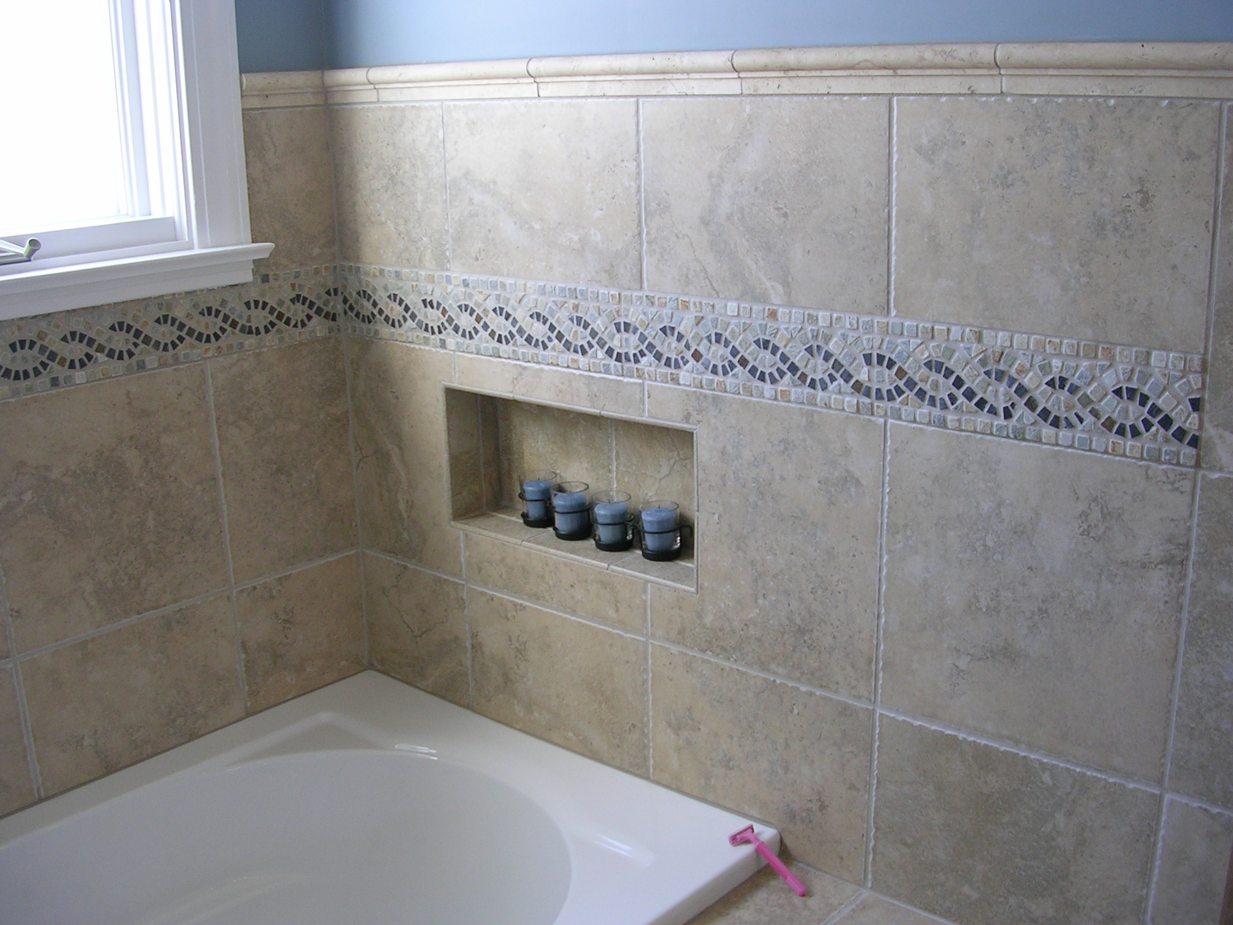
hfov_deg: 49.0
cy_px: 462
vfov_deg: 37.7
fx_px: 1354
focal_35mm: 38
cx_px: 616
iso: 50
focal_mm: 5.8
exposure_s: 1/37.2
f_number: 2.8
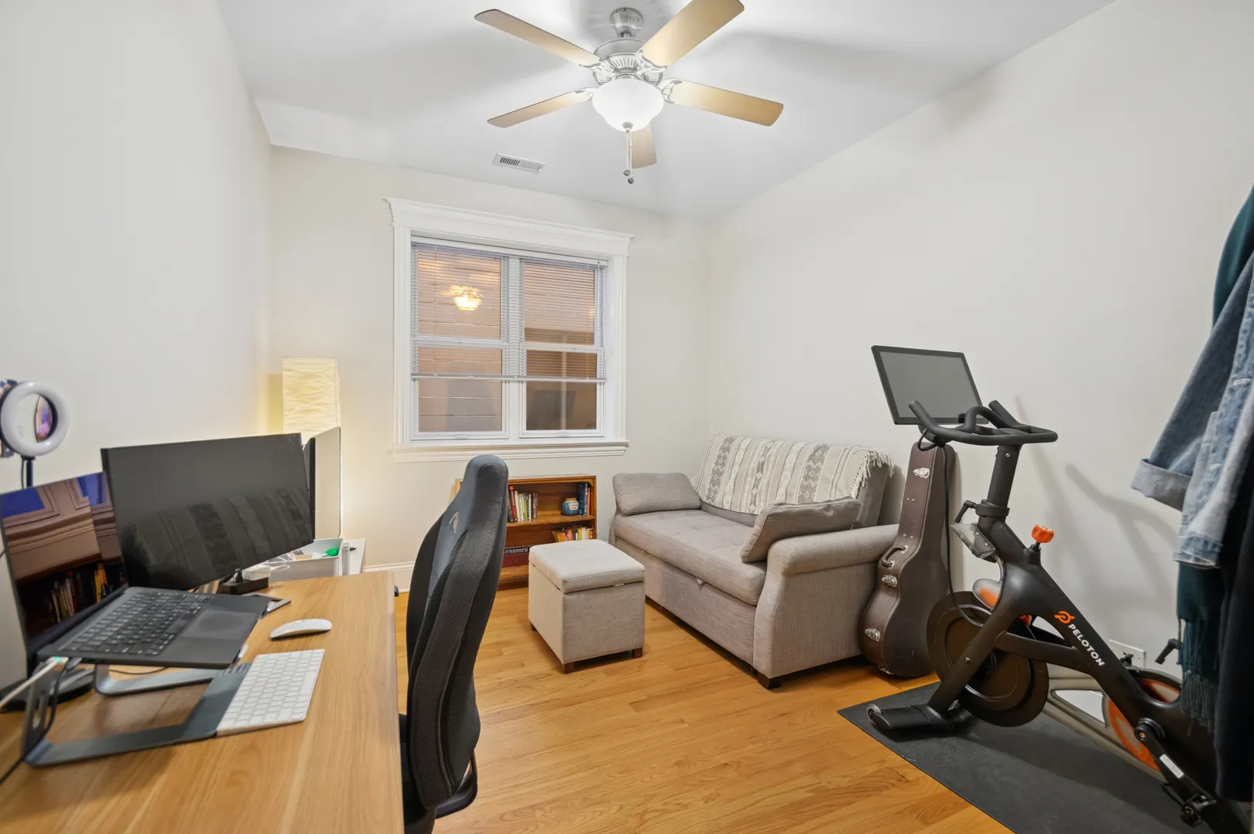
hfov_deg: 100.4
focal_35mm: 15
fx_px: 522
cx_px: 627
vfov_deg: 77.2
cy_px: 417
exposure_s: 1/2
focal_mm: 10
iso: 400
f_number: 8
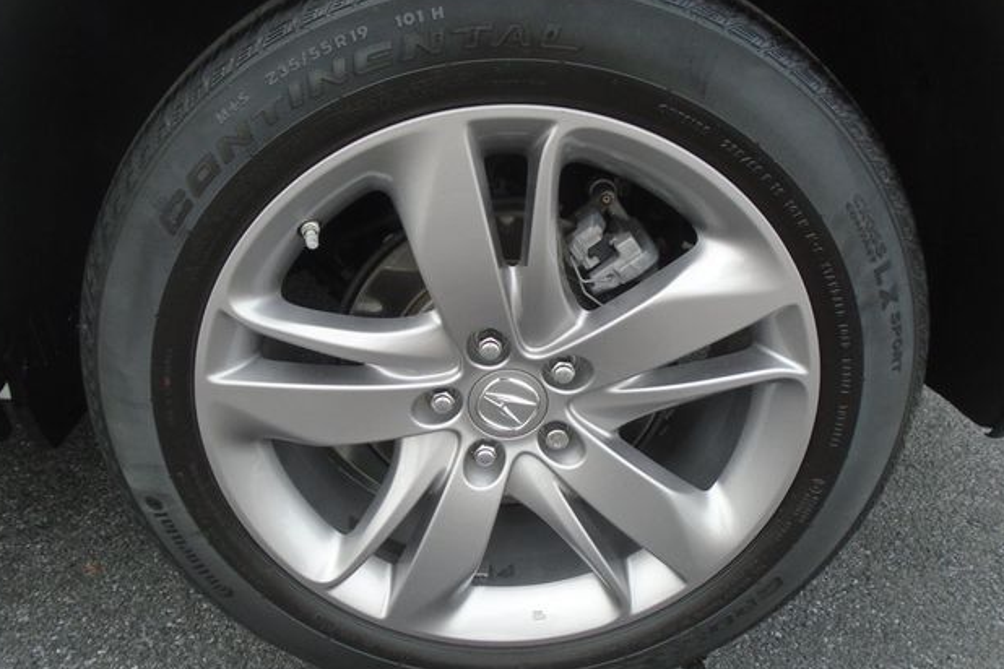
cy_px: 344
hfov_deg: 65.5
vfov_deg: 46.4
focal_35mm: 28
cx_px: 497
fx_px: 781
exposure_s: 1/200
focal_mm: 4.6
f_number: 3.2
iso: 100
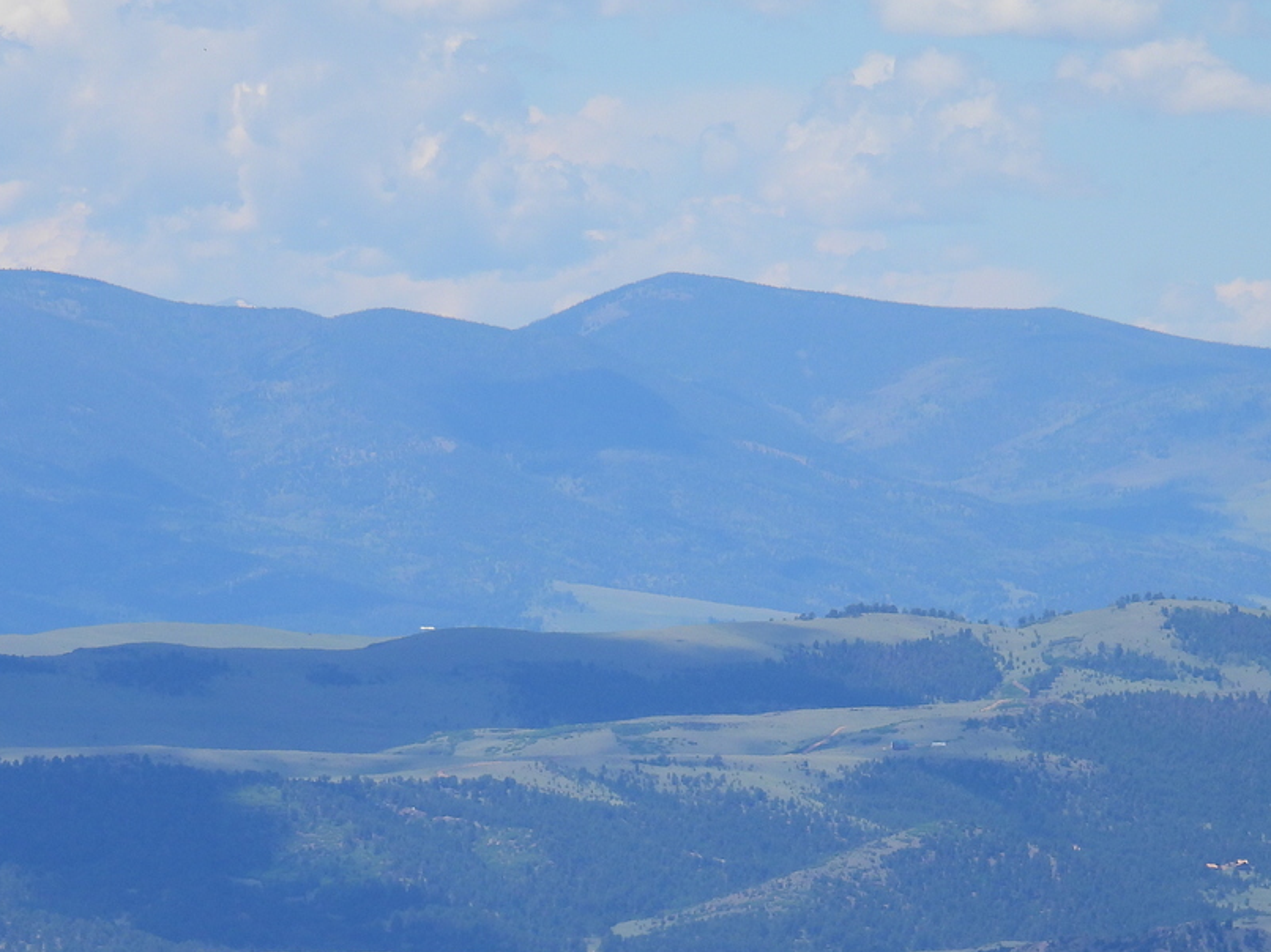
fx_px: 20409
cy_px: 705
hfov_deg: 3.6
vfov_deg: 2.7
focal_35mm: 556
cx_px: 443
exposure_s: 1/1000
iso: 100
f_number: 5
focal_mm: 62.5
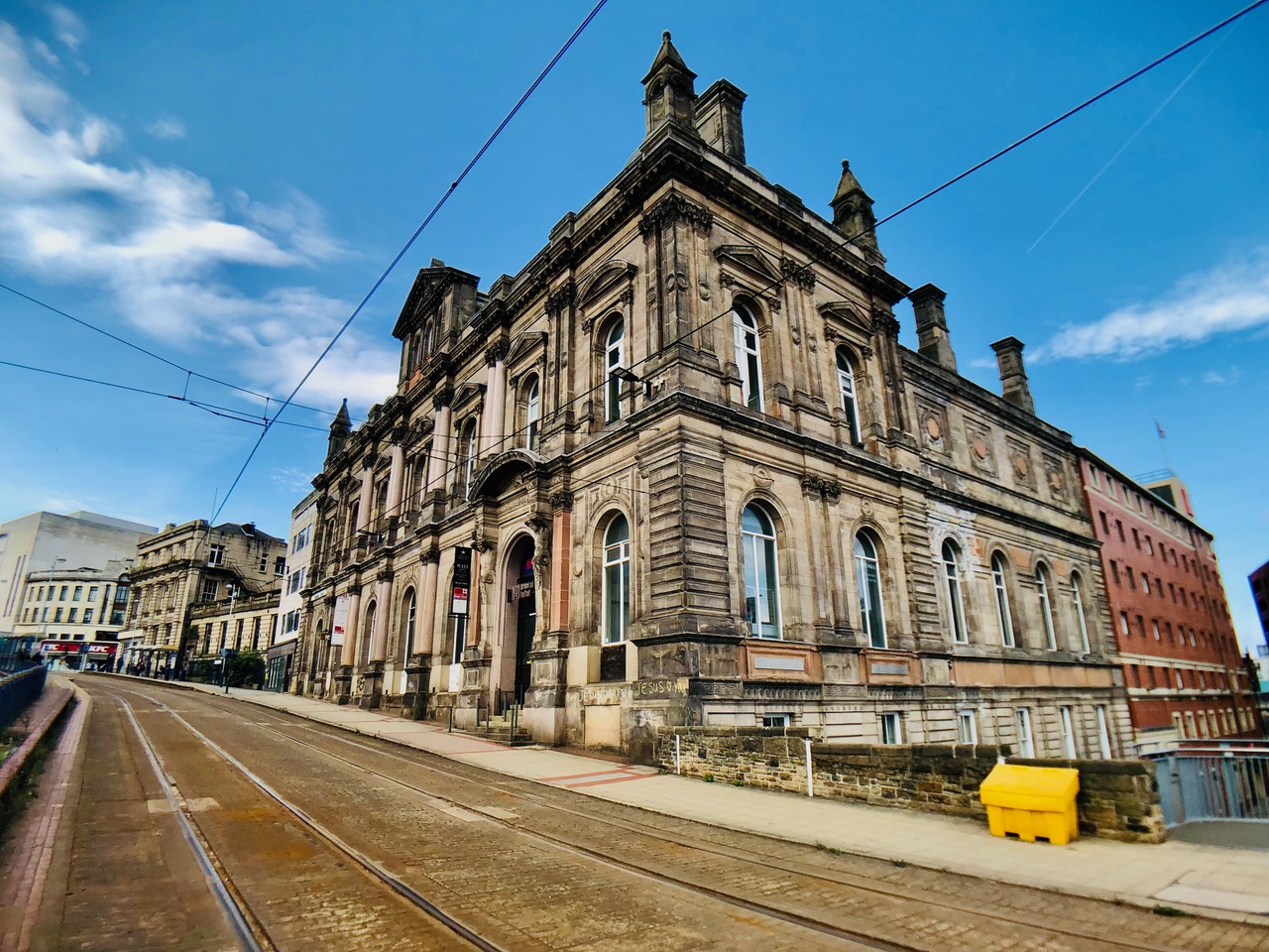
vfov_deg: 49.7
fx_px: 1026
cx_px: 634
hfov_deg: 63.4
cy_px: 476
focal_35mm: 28
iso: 20
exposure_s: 1/952
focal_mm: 3.99
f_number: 1.8
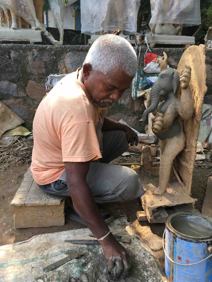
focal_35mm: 29
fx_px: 237
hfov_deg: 48.2
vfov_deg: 61.7
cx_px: 106
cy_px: 141
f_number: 2.2
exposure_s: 1/106
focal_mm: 4.15
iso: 25
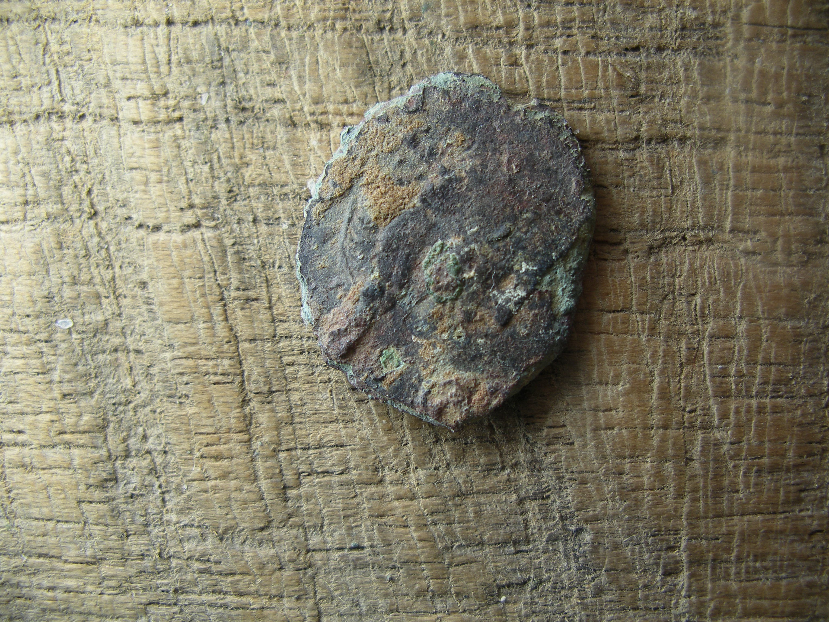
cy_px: 311
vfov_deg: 38.7
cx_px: 414
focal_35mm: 37
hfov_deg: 50.1
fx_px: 887
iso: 80
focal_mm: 7.8
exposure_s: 1/160
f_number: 3.2
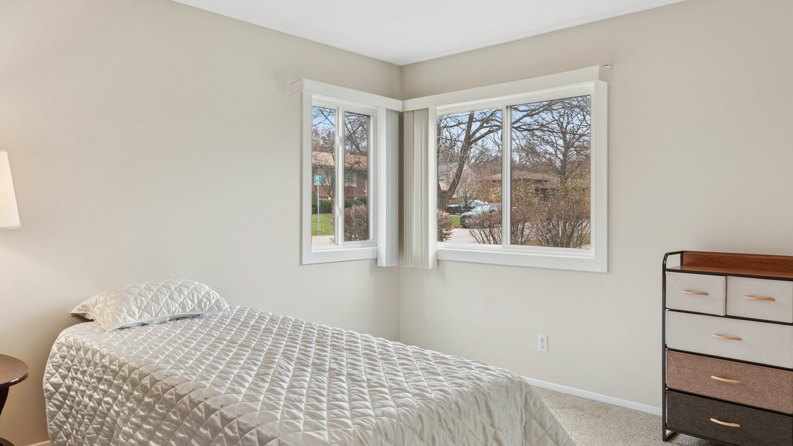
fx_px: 526
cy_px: 228
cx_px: 343
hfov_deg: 73.7
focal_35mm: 25
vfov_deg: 46.0
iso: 320
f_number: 8
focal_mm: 12
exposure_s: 1/15
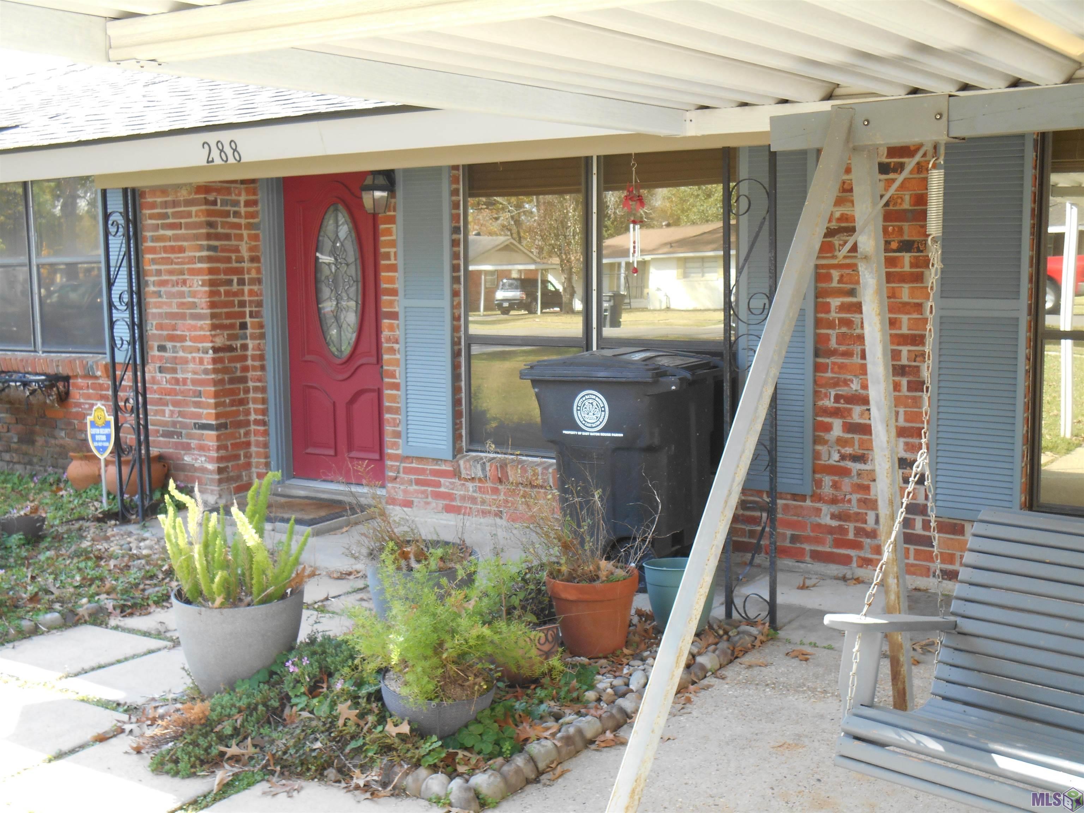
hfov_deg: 45.8
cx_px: 542
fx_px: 1284
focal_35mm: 41
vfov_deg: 35.1
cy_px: 406
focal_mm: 7.2
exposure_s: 1/60
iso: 80
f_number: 3.9
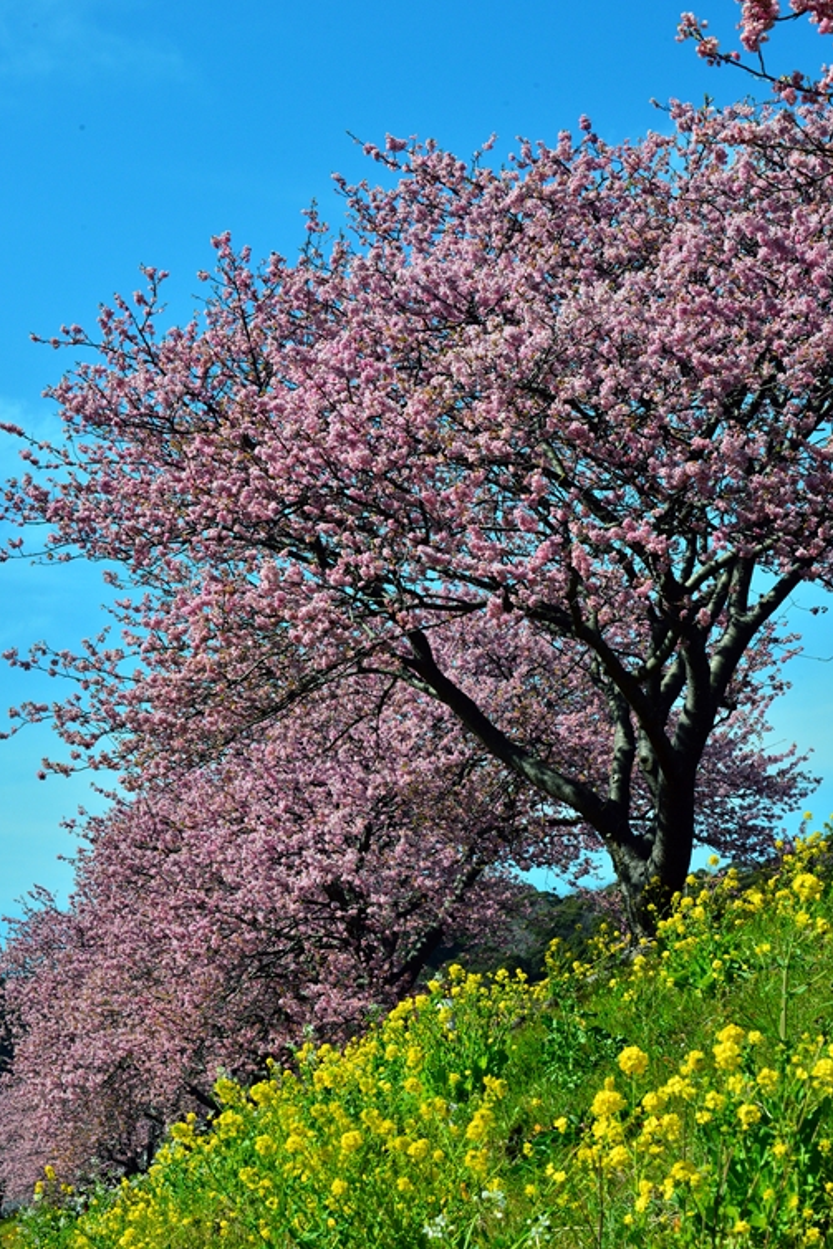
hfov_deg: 15.7
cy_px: 639
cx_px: 424
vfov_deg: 23.4
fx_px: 3018
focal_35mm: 87
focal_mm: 82
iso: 800
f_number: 16
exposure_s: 1/1000
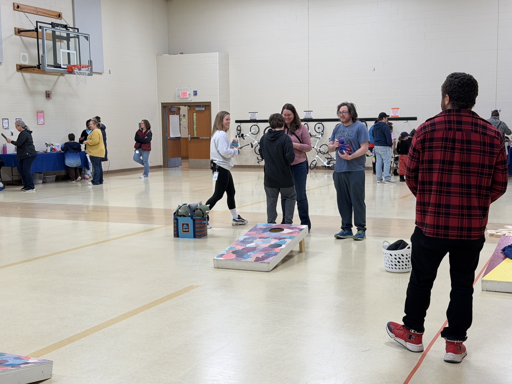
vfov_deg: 30.3
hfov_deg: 39.7
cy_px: 192
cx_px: 256
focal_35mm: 48
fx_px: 710
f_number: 1.78
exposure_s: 1/61
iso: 80
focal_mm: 6.76
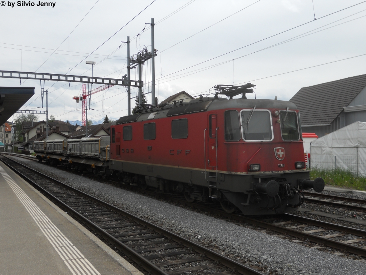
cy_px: 138
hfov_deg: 51.4
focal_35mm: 36
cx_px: 183
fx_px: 381
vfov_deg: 39.7
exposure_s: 1/1000
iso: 80
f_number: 3
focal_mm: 6.4
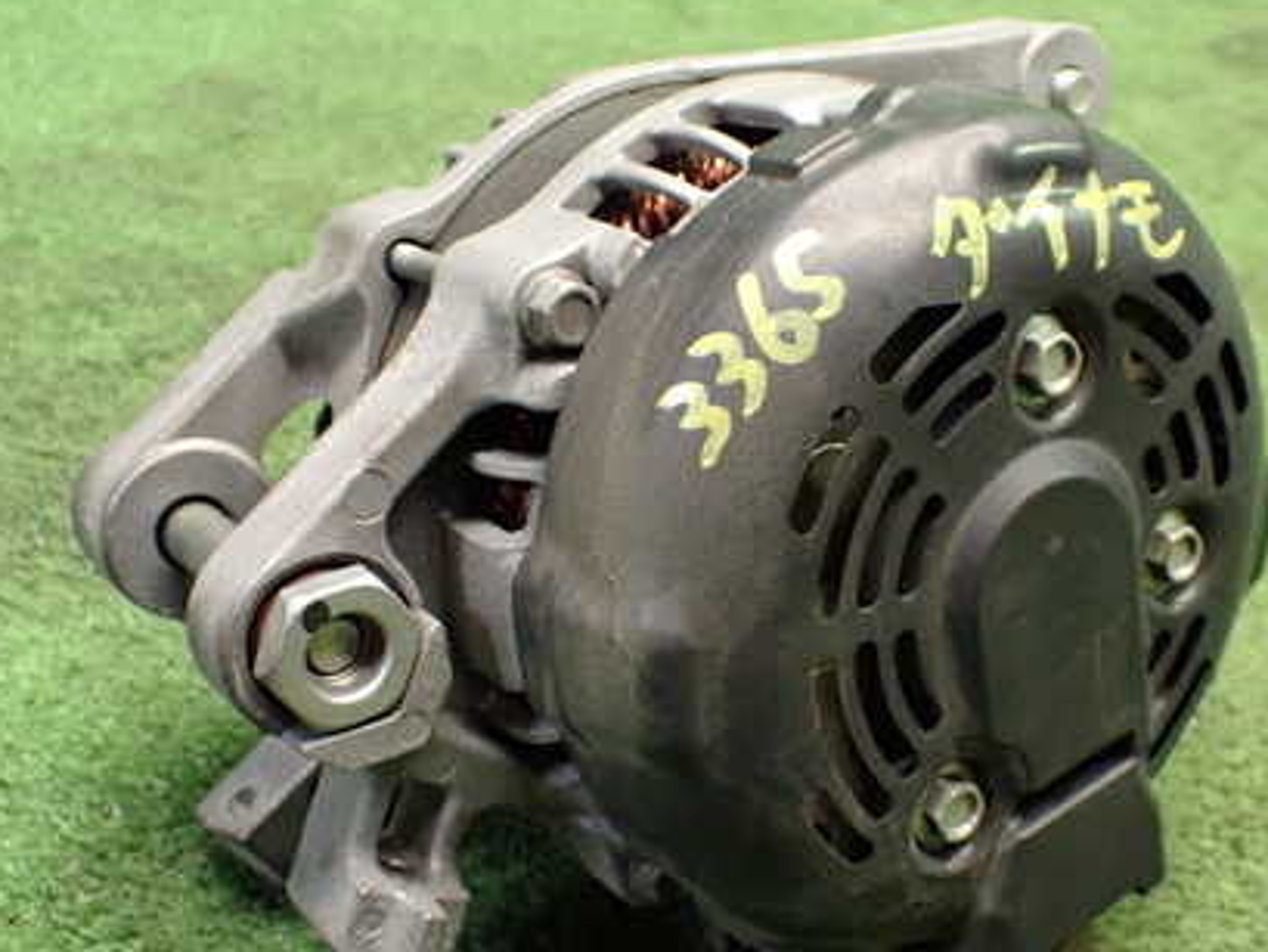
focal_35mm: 44
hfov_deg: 42.8
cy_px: 533
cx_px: 716
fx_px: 1612
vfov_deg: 32.9
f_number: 2.3
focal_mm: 5.4
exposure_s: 1/80
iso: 800
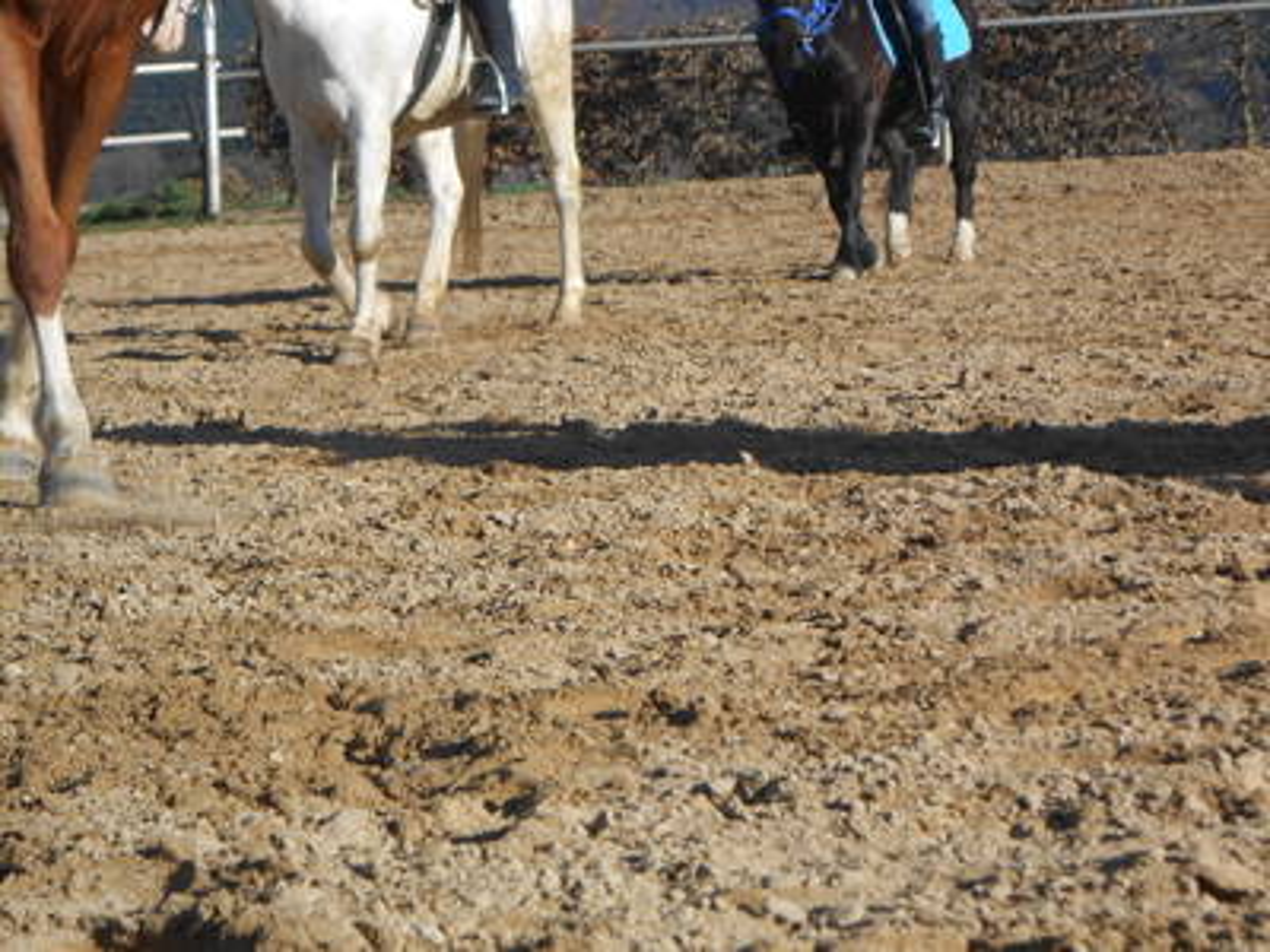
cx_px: 635
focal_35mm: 105
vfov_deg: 14.1
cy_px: 476
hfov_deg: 18.7
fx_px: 3852
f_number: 5
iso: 80
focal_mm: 18.7
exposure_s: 1/400
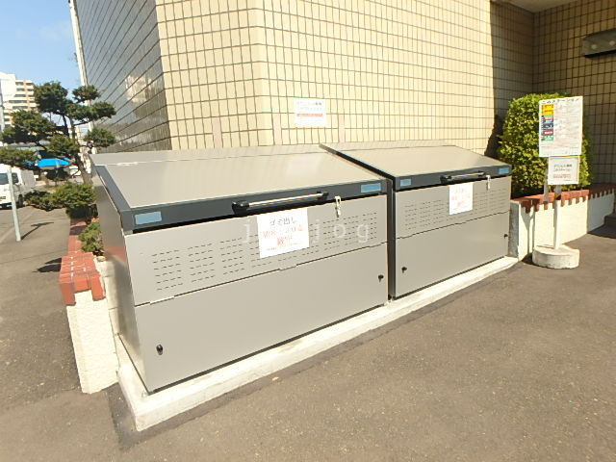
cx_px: 308
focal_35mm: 21
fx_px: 374
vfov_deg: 63.4
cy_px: 231
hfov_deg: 79.0
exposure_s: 1/320
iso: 125
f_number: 6
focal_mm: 3.7
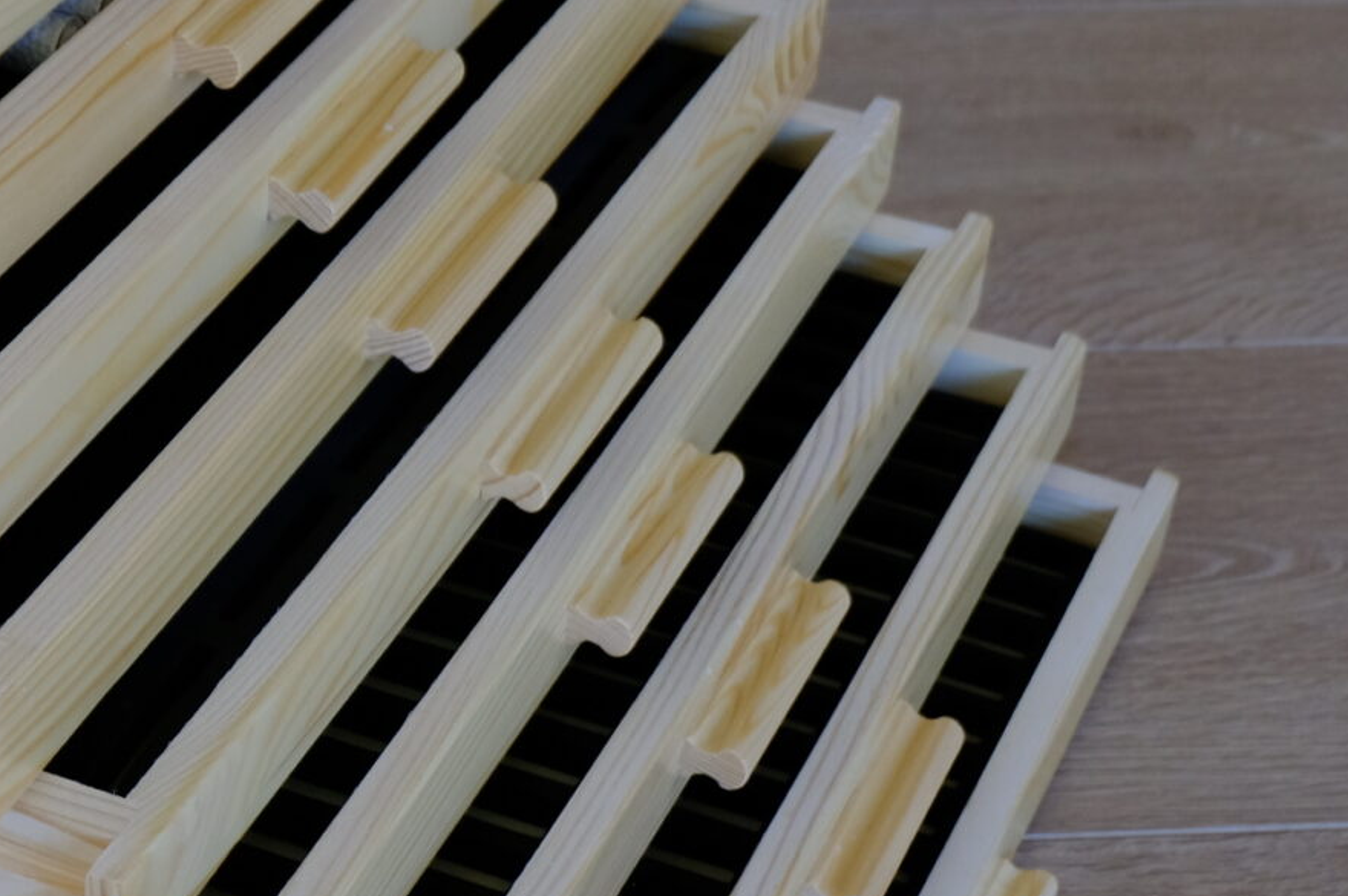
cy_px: 482
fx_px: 3591
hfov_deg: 20.4
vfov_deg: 14.2
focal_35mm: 96
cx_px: -63
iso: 320
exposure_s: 1/60
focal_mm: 22.2
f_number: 4
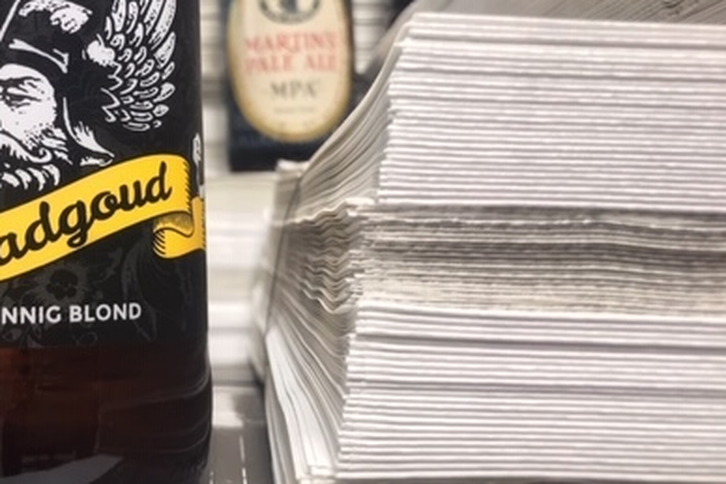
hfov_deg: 39.5
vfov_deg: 27.7
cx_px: 148
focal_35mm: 48
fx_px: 968
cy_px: 116
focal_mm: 3.99
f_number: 1.8
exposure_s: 1/100
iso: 32
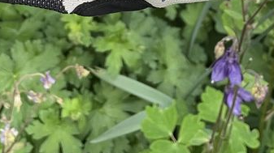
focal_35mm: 101
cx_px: 92
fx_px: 733
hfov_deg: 21.1
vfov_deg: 10.7
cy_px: -176
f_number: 1.6
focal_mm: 4.2
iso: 125
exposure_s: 1/83
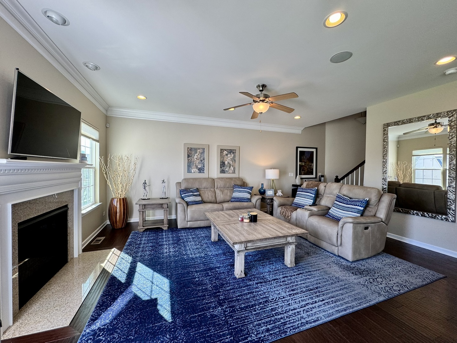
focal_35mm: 14
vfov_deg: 85.7
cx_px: 228
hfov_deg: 102.1
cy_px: 172
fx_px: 185
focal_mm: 2.22
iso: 100
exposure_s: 1/120
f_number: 2.2
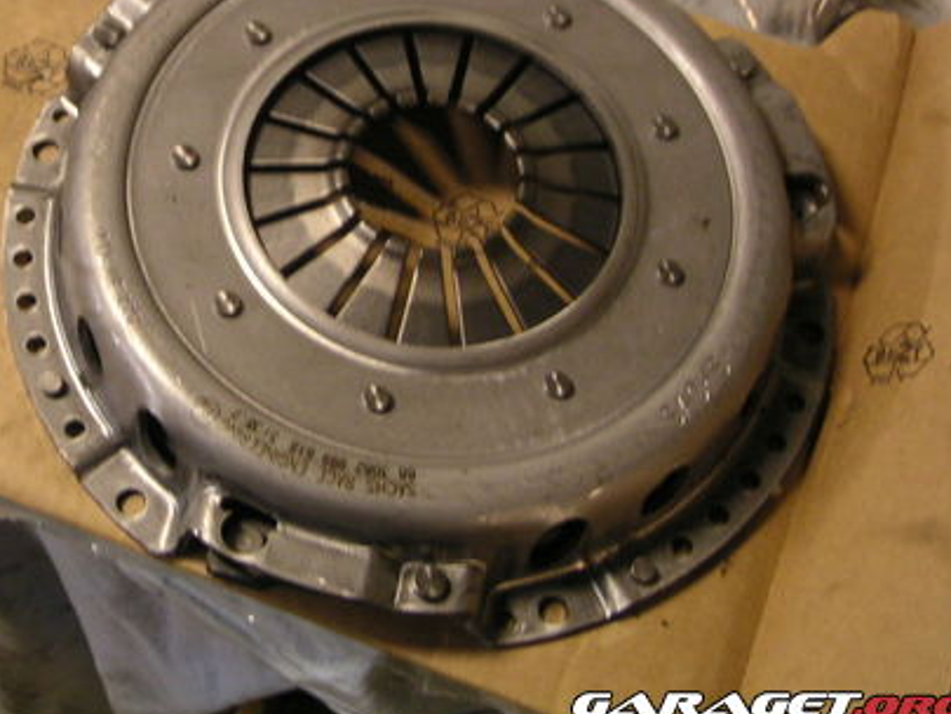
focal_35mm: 60
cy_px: 164
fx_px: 1649
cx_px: 223
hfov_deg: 31.5
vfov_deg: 24.1
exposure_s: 1/6
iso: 100
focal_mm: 6
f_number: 2.8
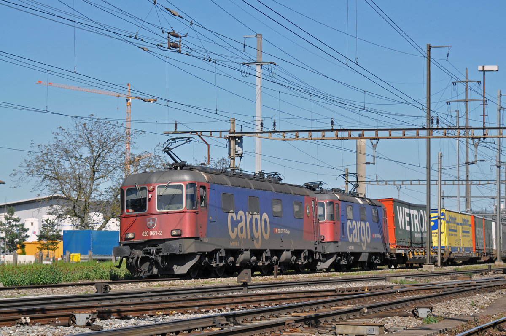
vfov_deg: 13.0
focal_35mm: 105
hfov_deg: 19.5
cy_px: 168
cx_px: 253
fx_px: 1474
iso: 200
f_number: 5.6
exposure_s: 1/1000
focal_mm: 70
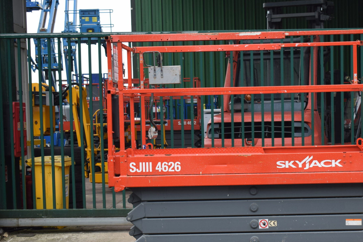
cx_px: 244
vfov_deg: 18.2
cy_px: 172
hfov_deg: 26.9
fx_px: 754
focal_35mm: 75
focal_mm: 35
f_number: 4.8
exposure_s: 1/100
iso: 400
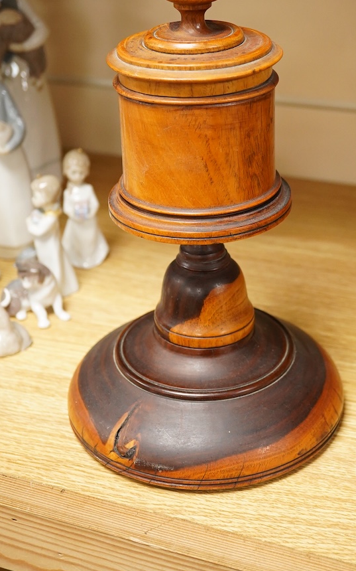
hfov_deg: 21.6
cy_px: 210
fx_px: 932
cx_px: 211
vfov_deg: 33.8
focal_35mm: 60
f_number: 6.3
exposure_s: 1/160
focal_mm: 30
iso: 2500
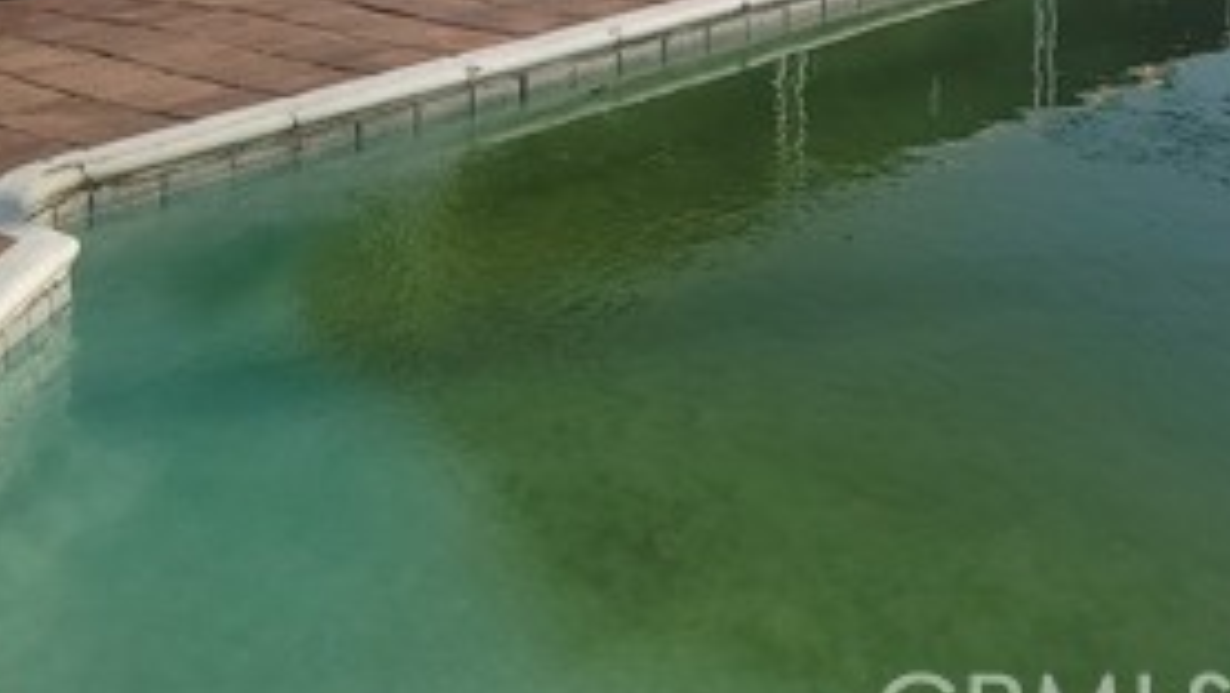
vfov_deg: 17.5
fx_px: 2055
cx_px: 675
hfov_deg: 33.3
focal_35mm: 63
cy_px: -289
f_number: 1.8
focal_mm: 7
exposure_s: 1/1208
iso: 20
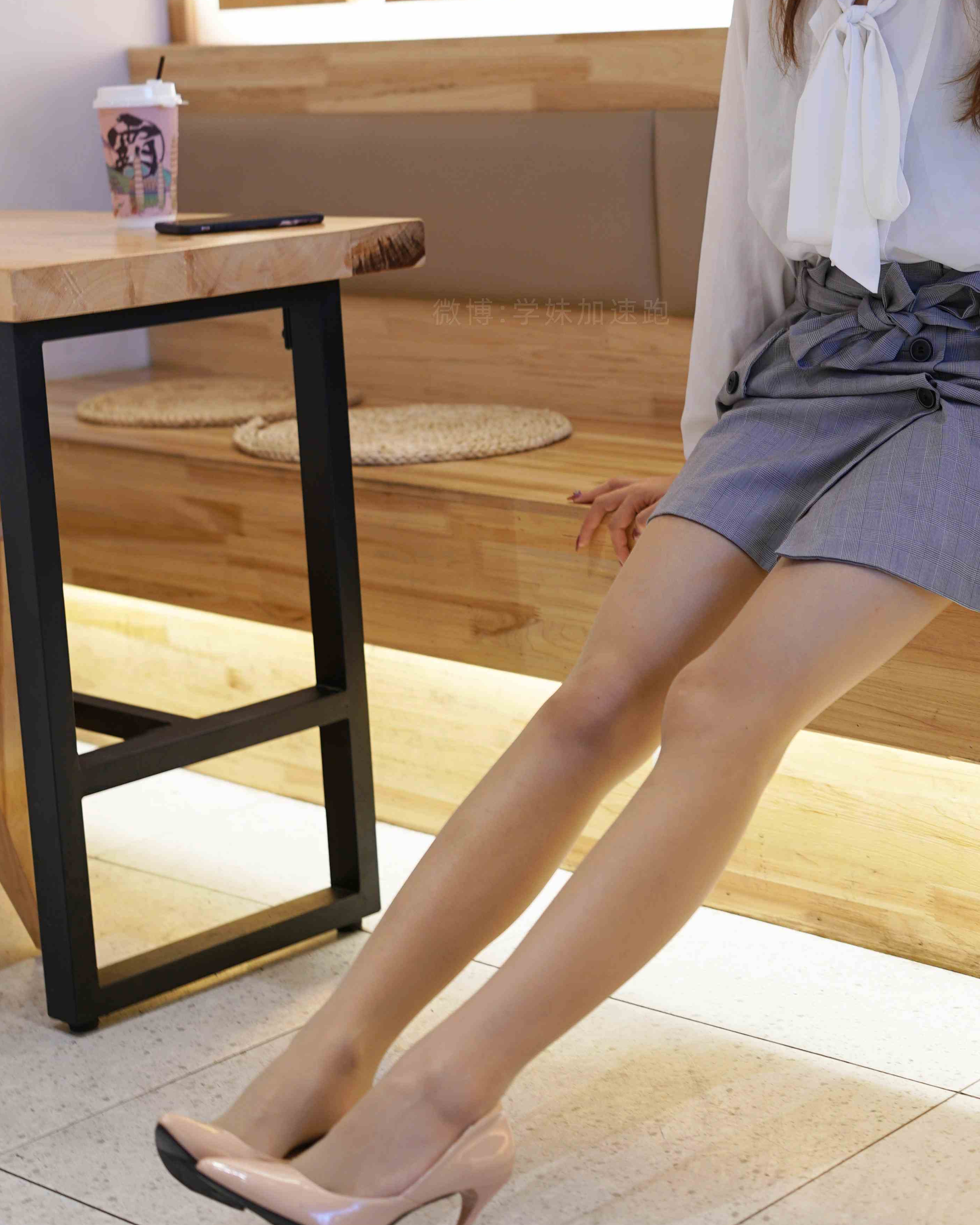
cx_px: 496
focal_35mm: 57
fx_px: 2067
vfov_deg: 33.0
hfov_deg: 26.7
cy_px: 632
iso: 200
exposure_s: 1/40
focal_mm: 50
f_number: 3.2
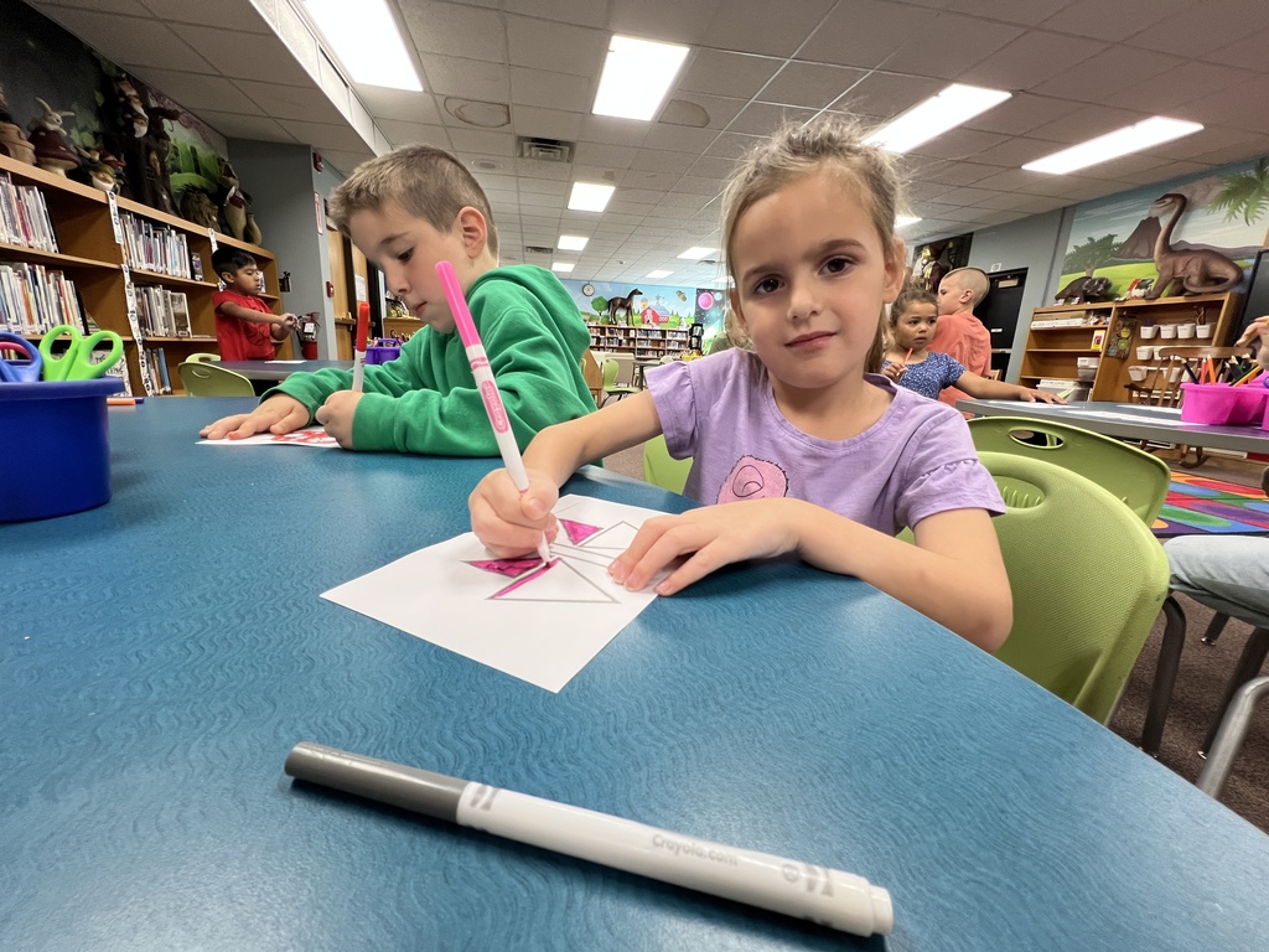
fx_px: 477
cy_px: 476
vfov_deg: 89.9
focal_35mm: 13
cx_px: 634
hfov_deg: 106.2
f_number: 1.8
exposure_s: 1/120
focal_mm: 1.57
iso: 160
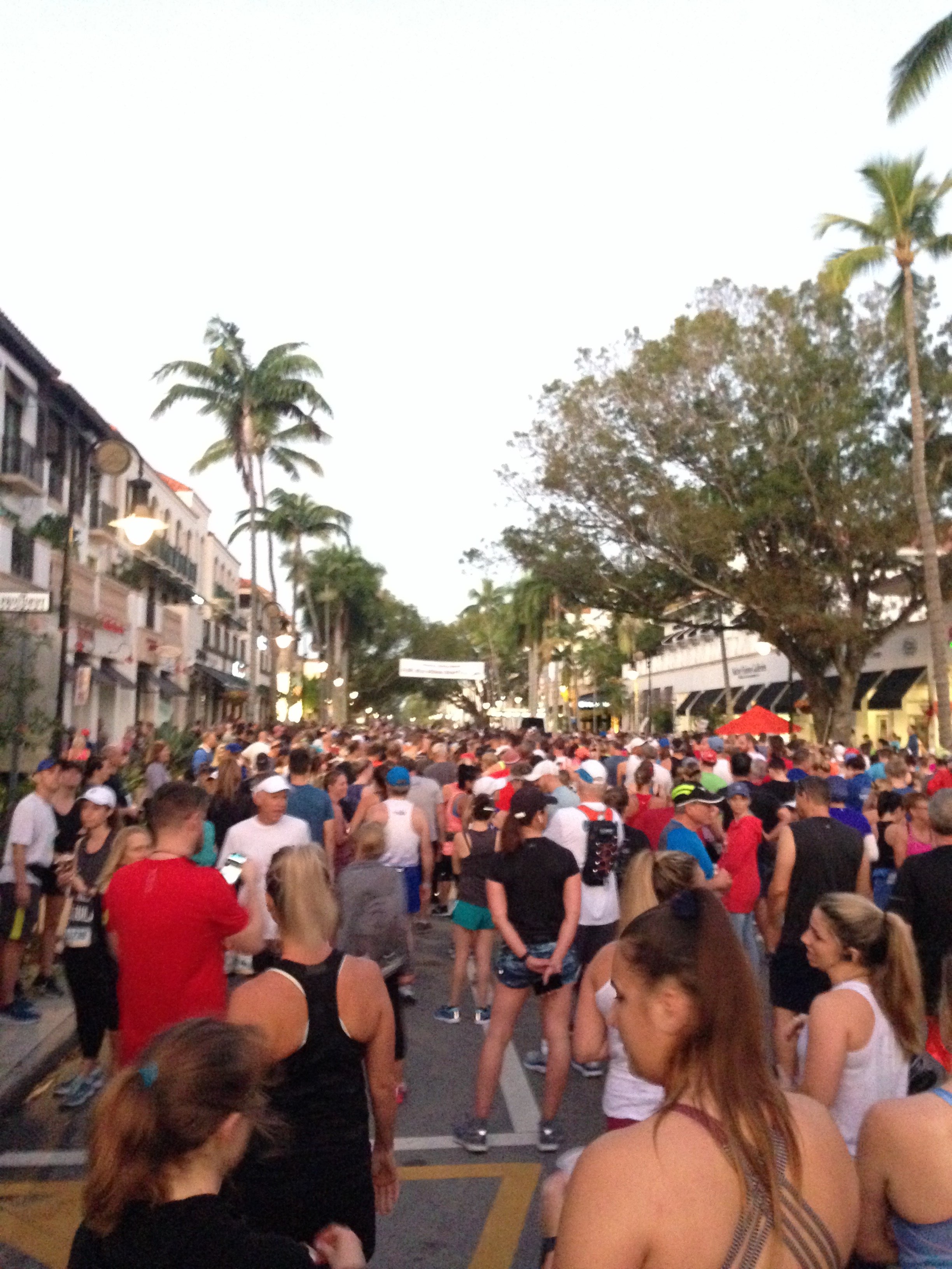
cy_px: 634
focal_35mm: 33
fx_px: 1210
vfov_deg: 55.4
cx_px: 476
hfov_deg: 42.9
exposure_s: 1/15
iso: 800
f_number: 2.4
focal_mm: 4.12
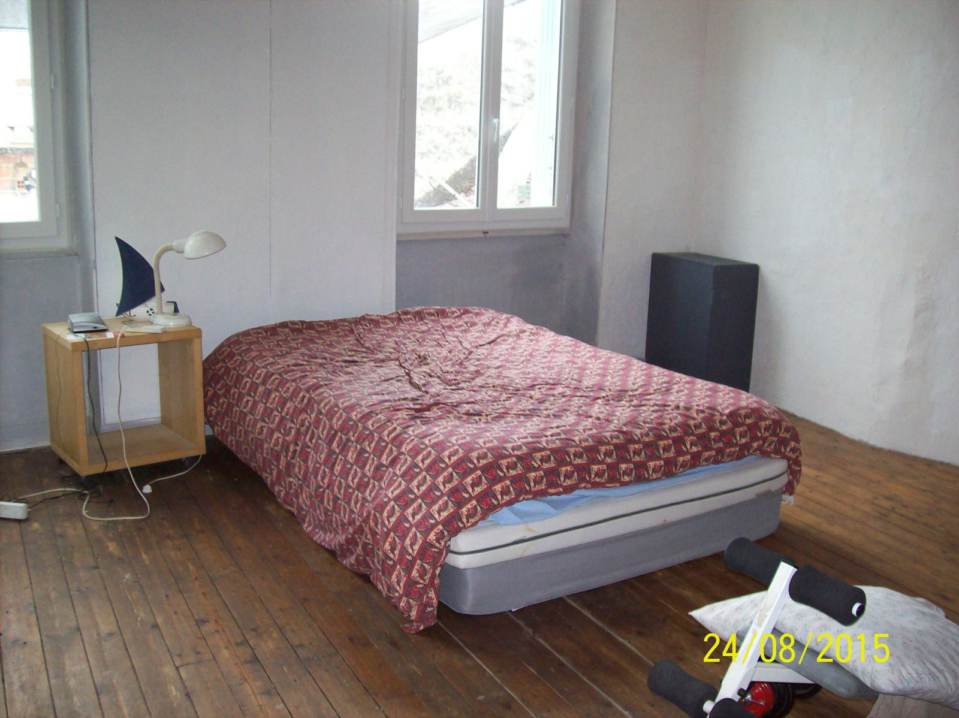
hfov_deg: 51.4
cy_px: 359
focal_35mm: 36
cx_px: 480
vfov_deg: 39.6
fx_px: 997
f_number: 2.7
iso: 200
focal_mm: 6
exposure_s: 1/64
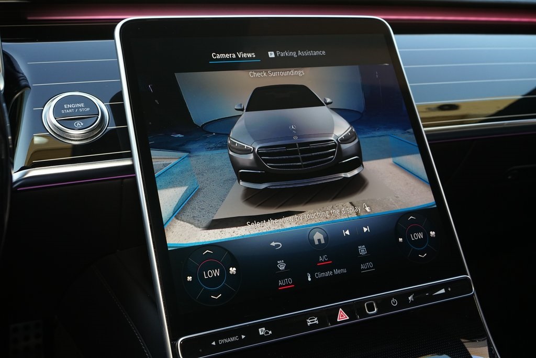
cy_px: 179
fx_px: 536
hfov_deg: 53.1
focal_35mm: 36
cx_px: 268
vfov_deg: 36.9
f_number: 8
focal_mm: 36
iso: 1000
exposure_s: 1/60
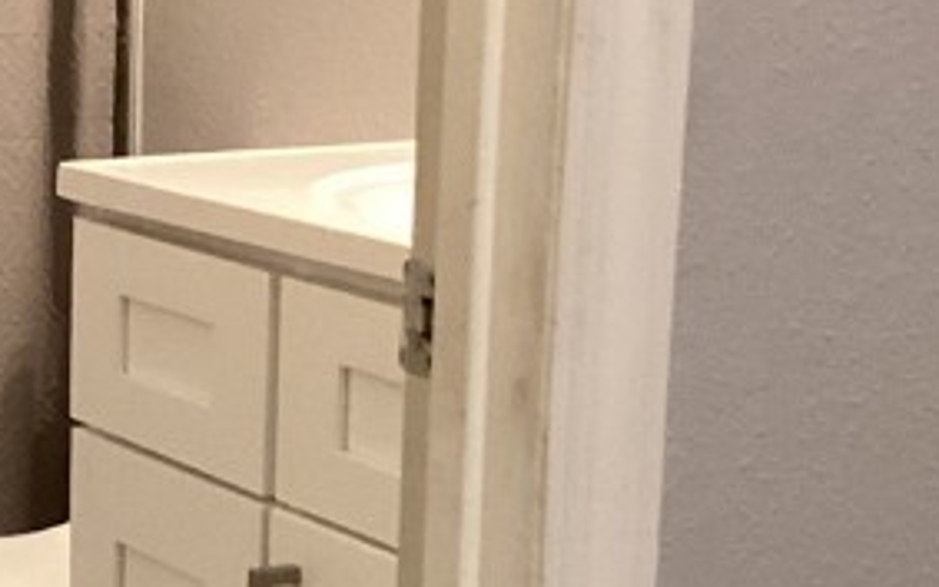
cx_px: -236
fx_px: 3046
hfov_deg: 16.7
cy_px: 511
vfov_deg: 11.0
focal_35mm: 119
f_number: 2.4
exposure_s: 1/40
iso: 250
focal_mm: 3.3
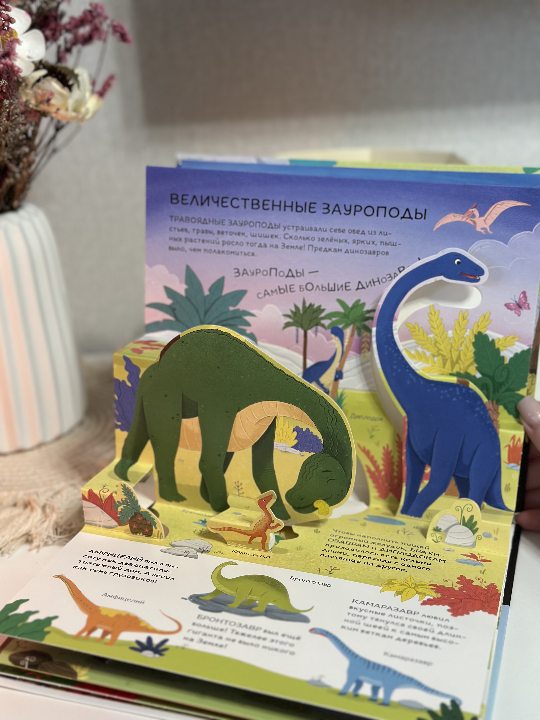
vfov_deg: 39.7
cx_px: 270
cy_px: 360
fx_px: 998
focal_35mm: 48
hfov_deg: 30.3
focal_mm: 6.86
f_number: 1.78
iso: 160
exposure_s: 1/100
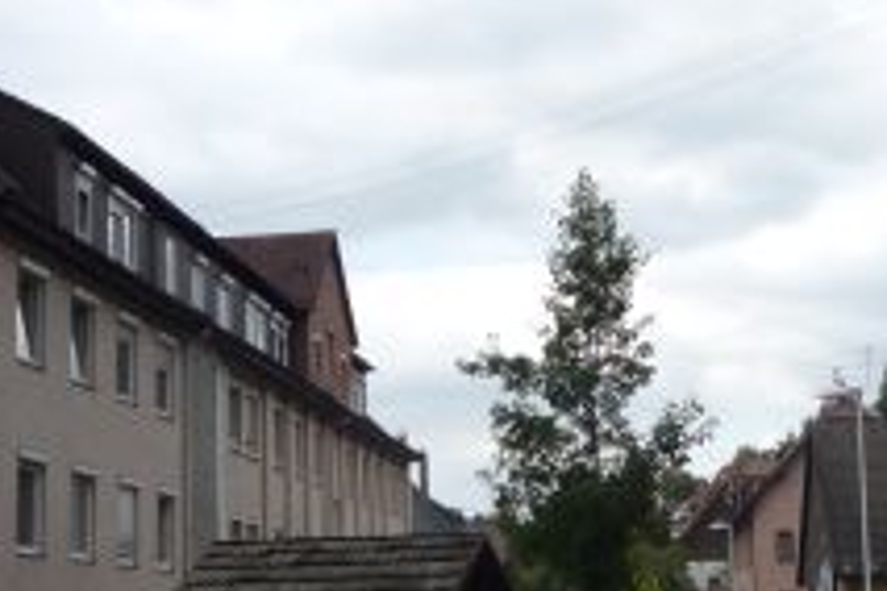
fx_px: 1848
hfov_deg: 26.6
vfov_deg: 17.9
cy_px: 516
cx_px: 666
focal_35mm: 75
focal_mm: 5.2
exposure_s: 1/400
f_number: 4
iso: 100
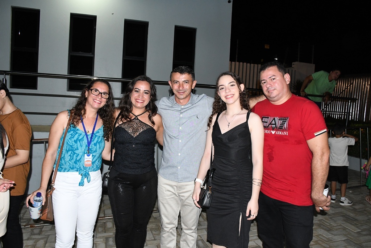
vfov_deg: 47.9
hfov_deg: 67.4
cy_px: 124
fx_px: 278
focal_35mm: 27
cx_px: 186
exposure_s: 1/125
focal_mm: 18
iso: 2500
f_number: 5.6
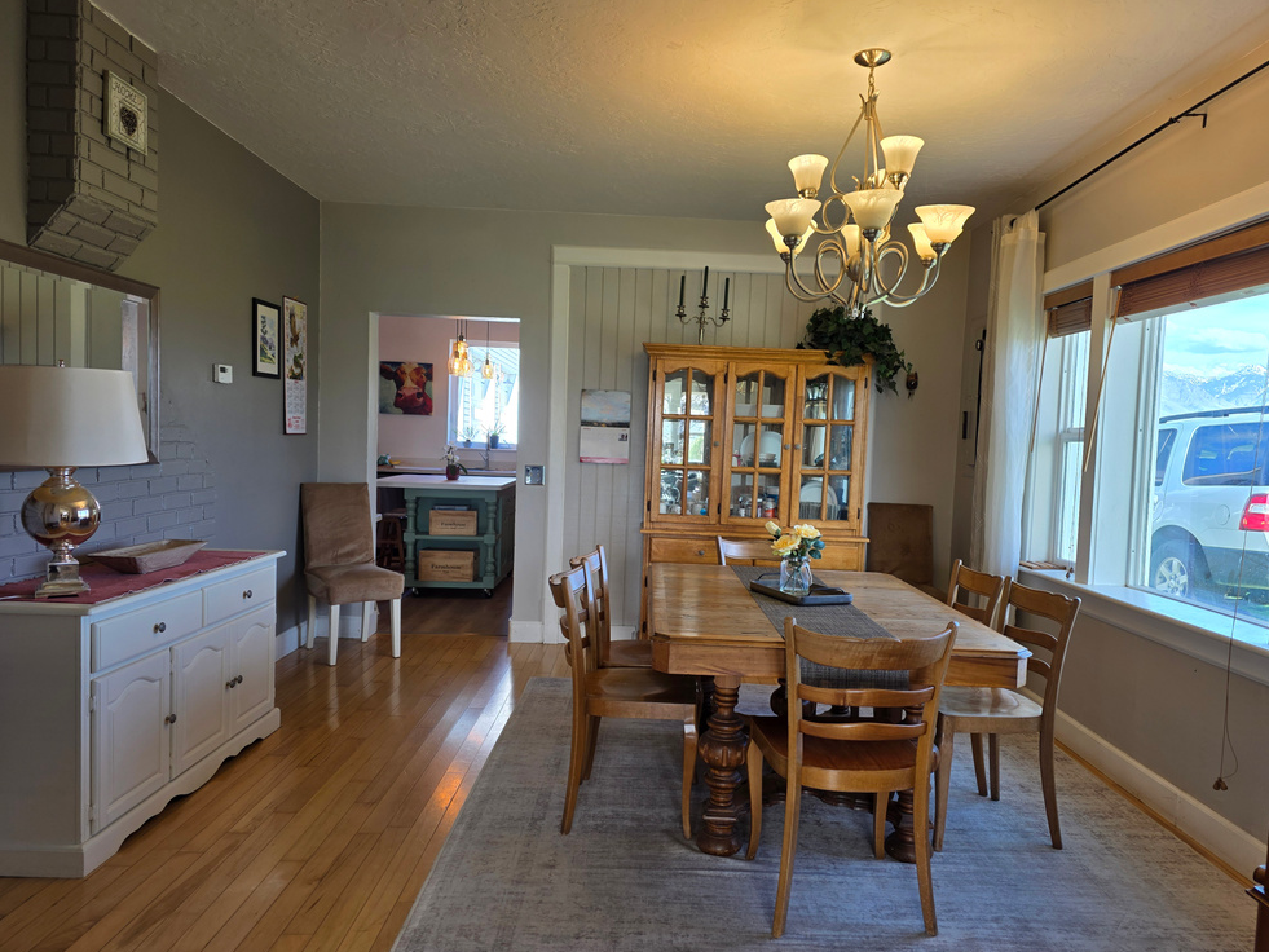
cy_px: 493
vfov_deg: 56.8
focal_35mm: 24
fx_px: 880
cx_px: 651
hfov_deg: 71.6
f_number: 1.7
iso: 40
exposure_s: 1/120
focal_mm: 6.3
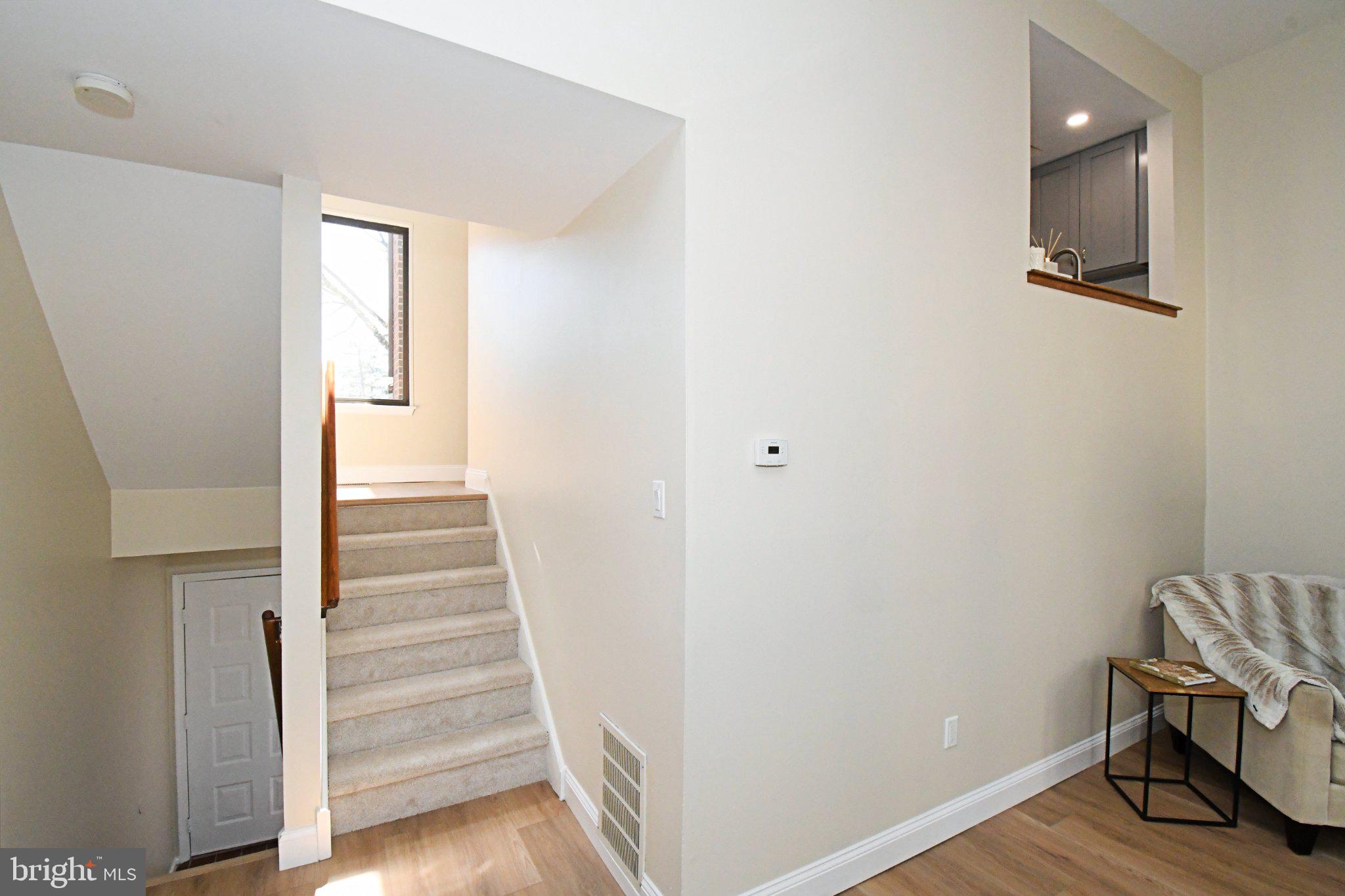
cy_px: 448
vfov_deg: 77.3
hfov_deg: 100.4
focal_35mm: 15
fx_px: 560
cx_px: 672
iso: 2500
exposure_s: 1/250
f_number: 11
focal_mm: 10
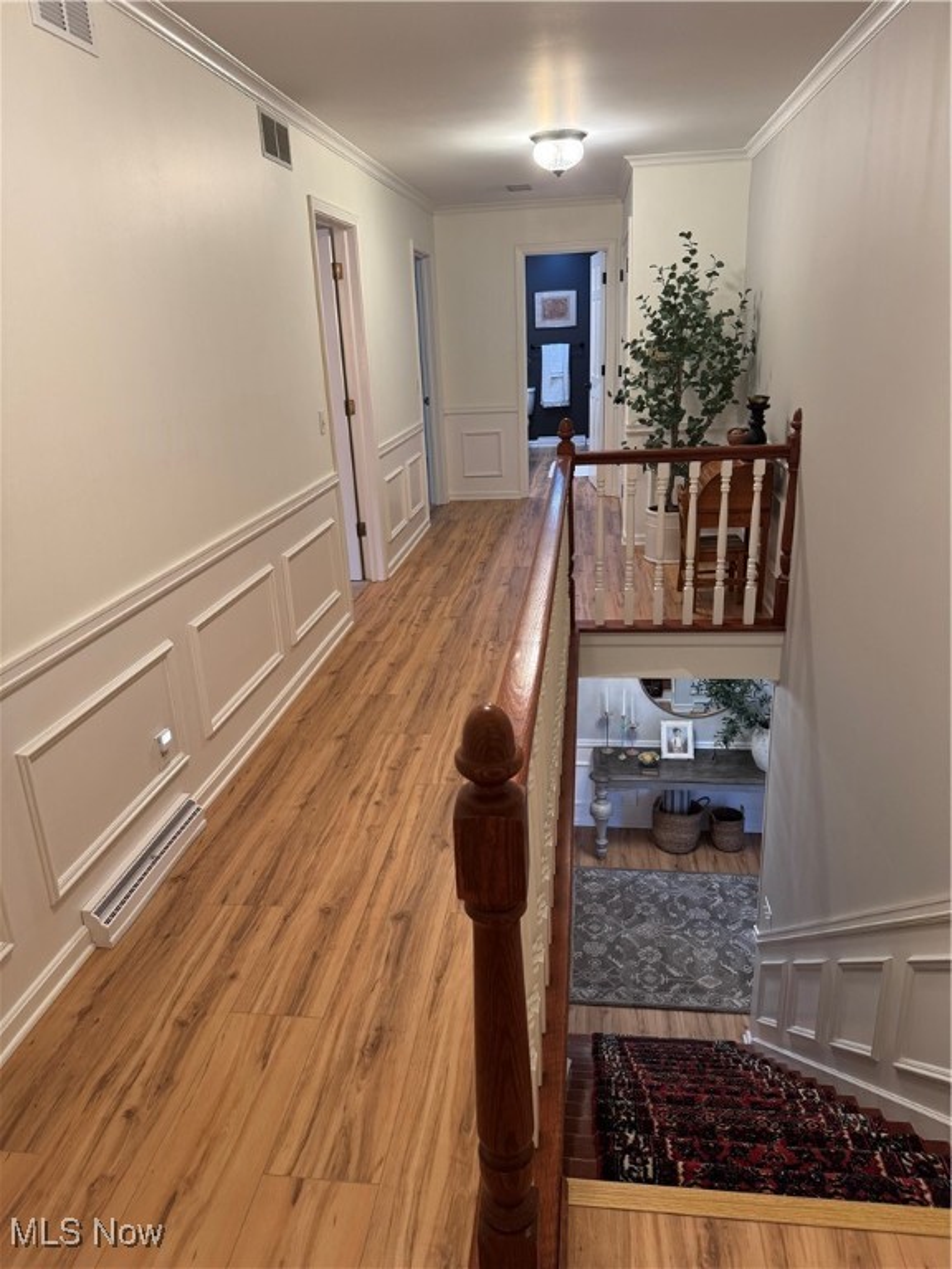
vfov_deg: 71.6
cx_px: 476
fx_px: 880
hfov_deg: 56.8
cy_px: 634
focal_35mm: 24
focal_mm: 6.76
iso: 200
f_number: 1.78
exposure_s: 1/60
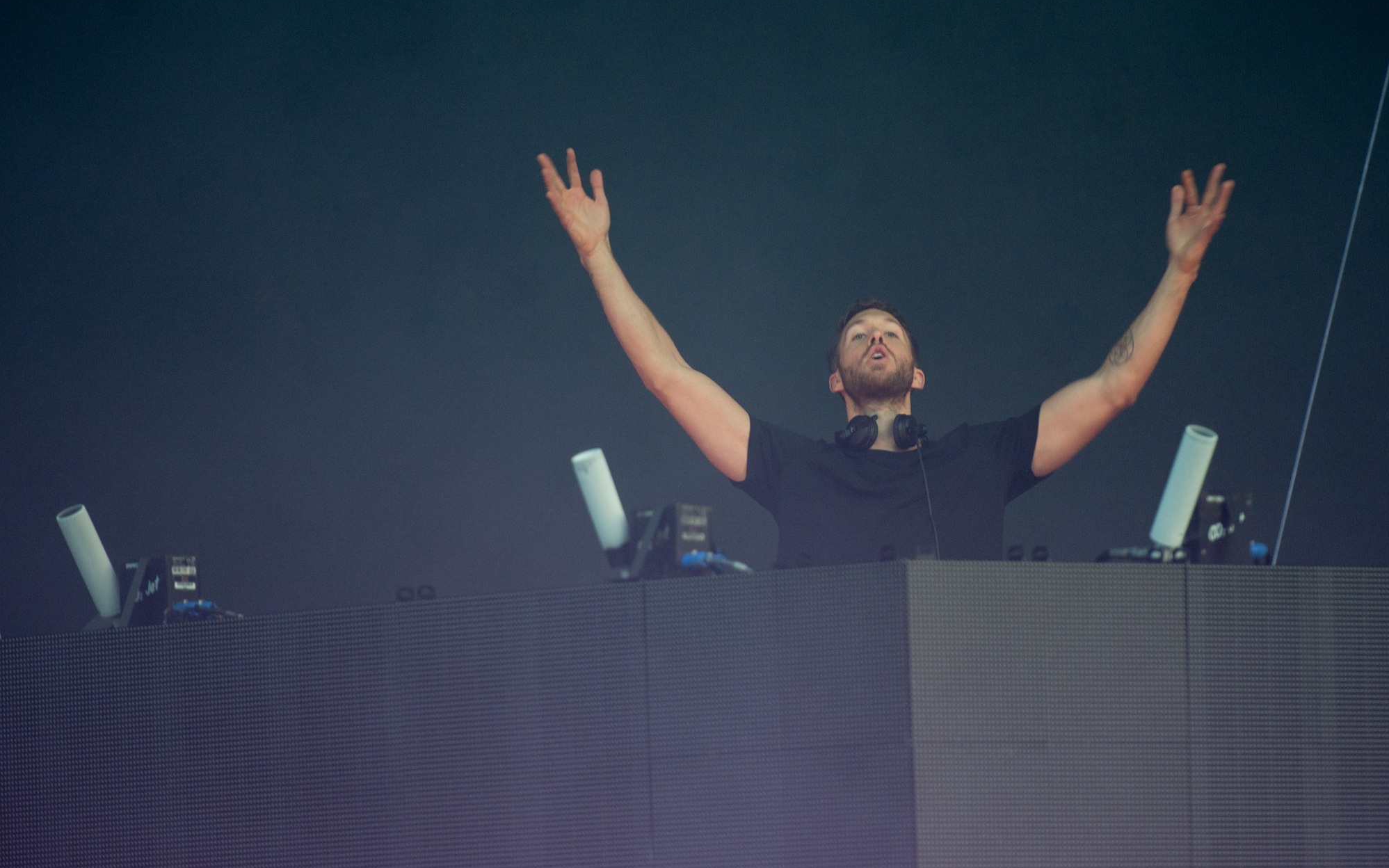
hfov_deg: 10.3
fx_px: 7722
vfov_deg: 6.4
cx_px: 695
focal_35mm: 204
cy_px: 432
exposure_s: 1/100
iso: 1600
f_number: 2.8
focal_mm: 200
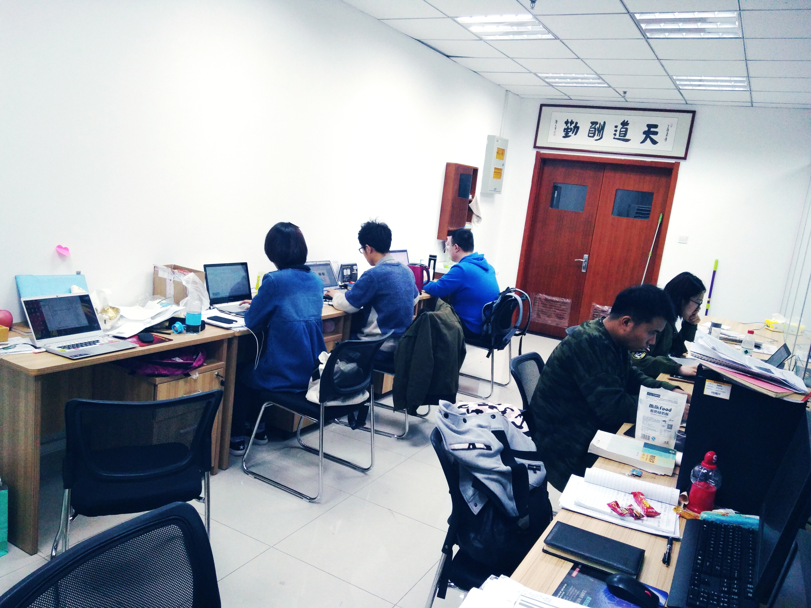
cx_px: 406
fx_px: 492
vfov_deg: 63.4
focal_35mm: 21
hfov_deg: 79.0
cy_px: 304
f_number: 2.2
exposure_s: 1/33.3
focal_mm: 3.66
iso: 267
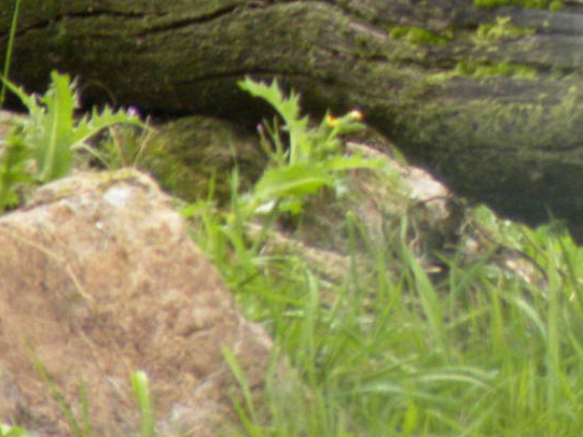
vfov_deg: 0.8
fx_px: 31080
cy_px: -206
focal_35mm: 1845
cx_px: 824
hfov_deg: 1.1
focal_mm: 110.4
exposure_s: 1/153
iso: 176
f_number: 5
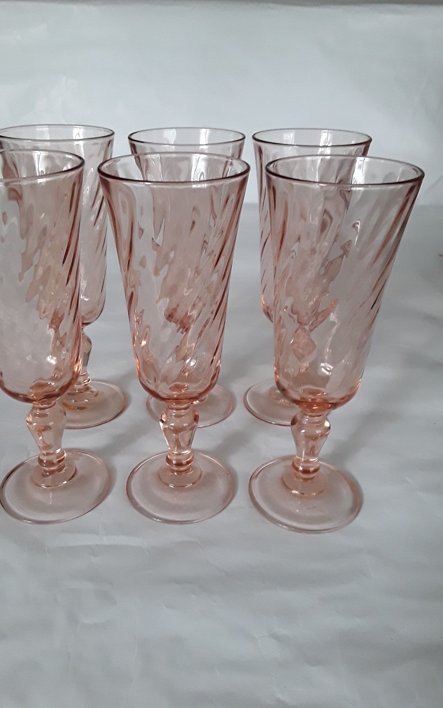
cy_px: 356
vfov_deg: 64.6
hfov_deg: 43.1
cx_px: 192
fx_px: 560
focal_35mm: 29
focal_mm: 2.91
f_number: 1.9
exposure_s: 1/20
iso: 160
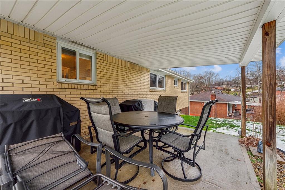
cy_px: 95
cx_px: 142
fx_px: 111
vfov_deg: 81.2
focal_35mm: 14
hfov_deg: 104.2
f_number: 11
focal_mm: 14
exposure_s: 1/10
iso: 50
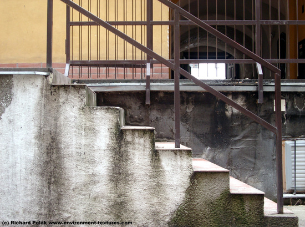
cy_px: 114
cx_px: 152
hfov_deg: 31.3
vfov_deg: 23.5
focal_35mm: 62
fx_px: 545
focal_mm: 12.6
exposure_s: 1/100
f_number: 3.4
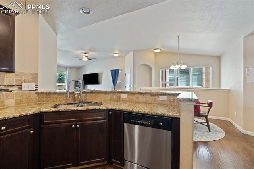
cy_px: 84
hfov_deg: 96.8
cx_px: 127
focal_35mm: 16
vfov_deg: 73.7
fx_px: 113
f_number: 6.3
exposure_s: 1/15
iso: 1250
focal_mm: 16
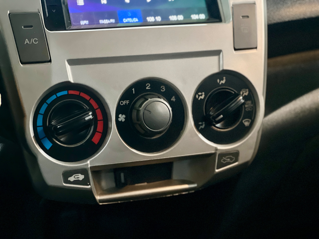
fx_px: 710
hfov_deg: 25.3
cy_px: 120
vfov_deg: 19.1
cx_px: 160
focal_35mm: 77
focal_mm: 9
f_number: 2.8
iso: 1000
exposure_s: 1/15
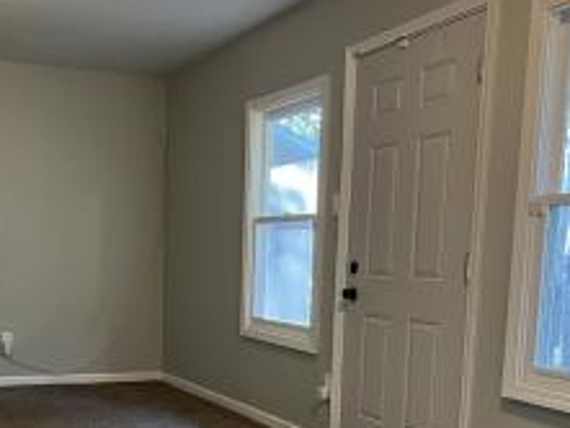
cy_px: 351
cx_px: 219
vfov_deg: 30.1
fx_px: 774
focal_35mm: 47
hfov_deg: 40.2
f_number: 1.6
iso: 200
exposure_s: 1/60
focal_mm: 5.1
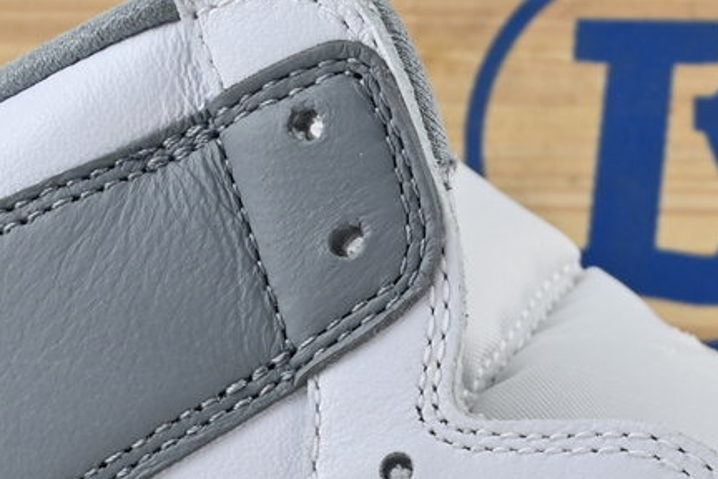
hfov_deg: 10.4
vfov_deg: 6.8
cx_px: 693
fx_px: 3930
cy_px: 832
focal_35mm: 197
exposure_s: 1/80
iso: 100
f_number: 5
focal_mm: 31.5
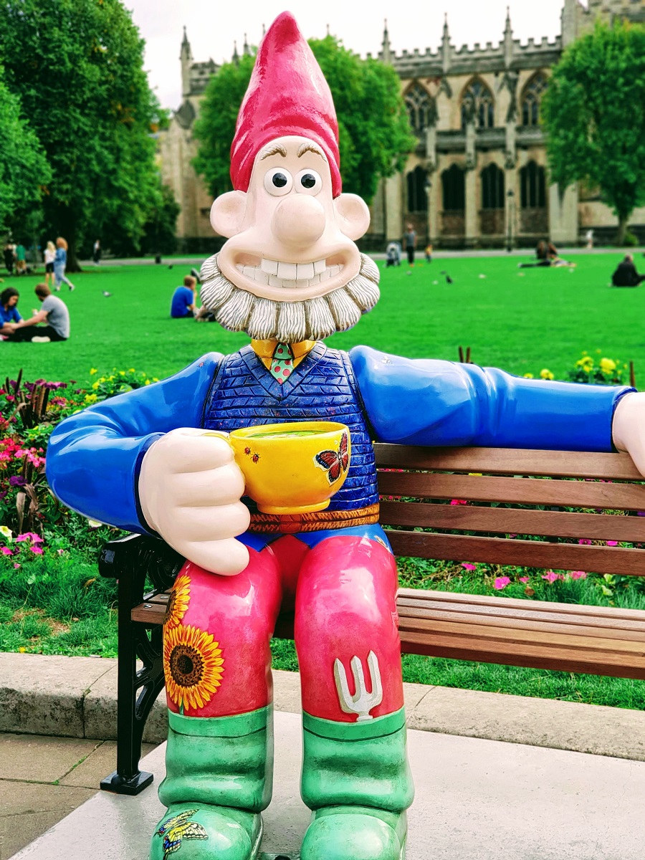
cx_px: 322
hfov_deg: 28.0
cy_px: 430
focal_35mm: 52
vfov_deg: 36.8
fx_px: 1292
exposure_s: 1/375
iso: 25
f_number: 2.4
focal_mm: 6
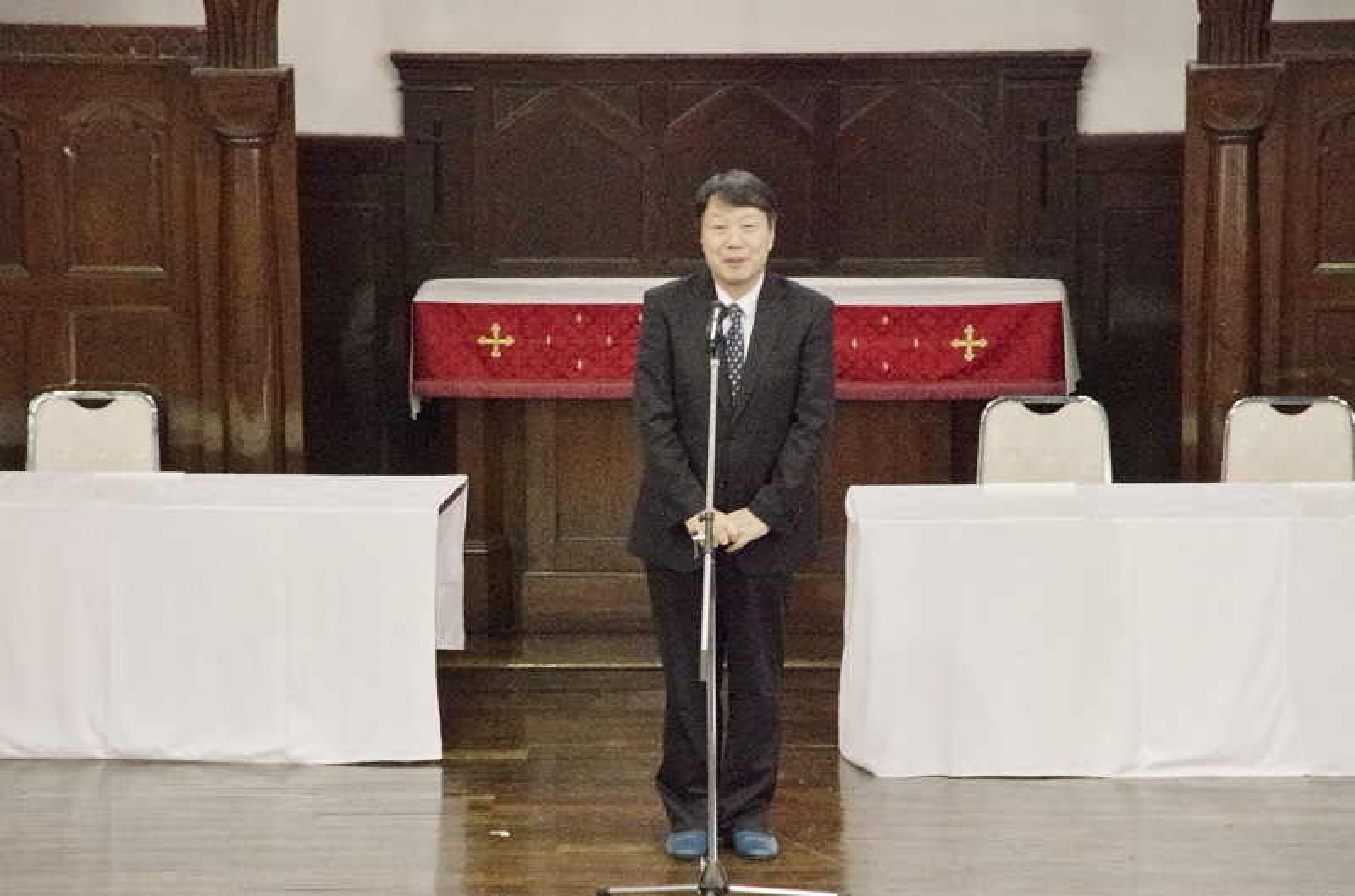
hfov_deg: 10.2
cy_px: 448
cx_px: 678
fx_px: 7602
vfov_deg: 6.7
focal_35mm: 202
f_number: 7.1
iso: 6400
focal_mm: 135
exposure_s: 1/80
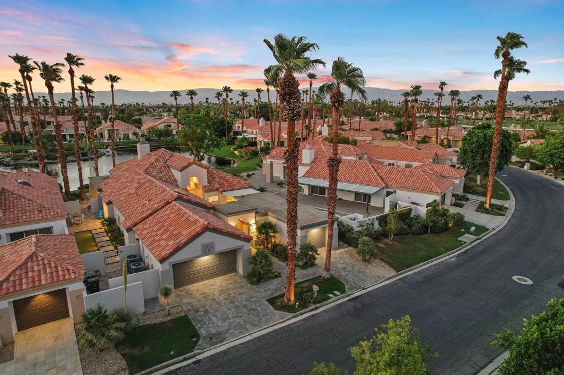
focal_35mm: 22
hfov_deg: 78.6
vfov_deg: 57.2
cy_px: 188
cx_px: 282
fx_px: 345
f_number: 2.8
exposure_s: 1/15
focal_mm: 8.38
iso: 210
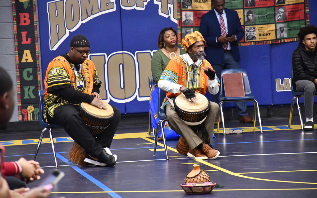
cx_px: 159
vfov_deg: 6.1
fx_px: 1857
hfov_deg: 9.8
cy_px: 93
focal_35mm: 215
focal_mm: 140
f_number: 5.6
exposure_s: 1/125
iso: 6400
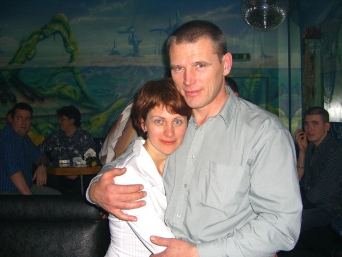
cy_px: 128
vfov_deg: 37.7
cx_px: 171
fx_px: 375
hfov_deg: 49.0
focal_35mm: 38
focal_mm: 7.9
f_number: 2.8
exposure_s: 1/60
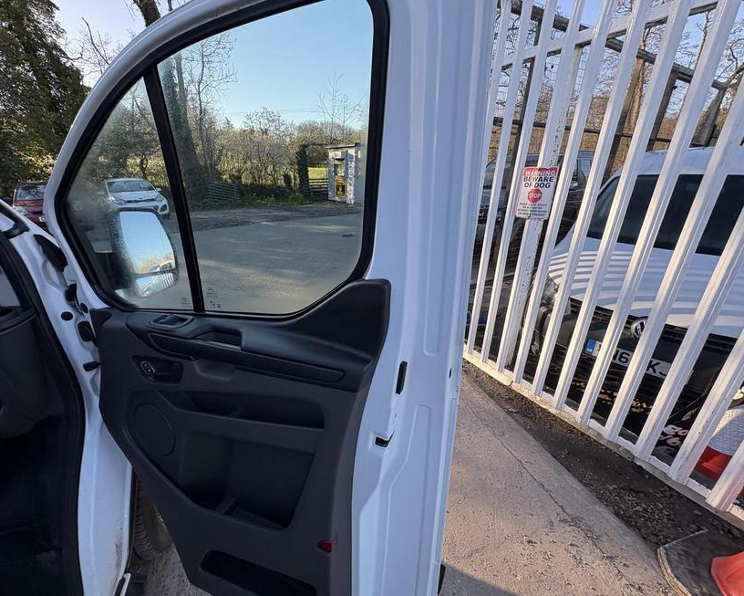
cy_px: 304
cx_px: 346
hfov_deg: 96.6
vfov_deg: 84.0
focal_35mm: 15
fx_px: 330
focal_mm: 2.22
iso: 50
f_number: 2.2
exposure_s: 1/268
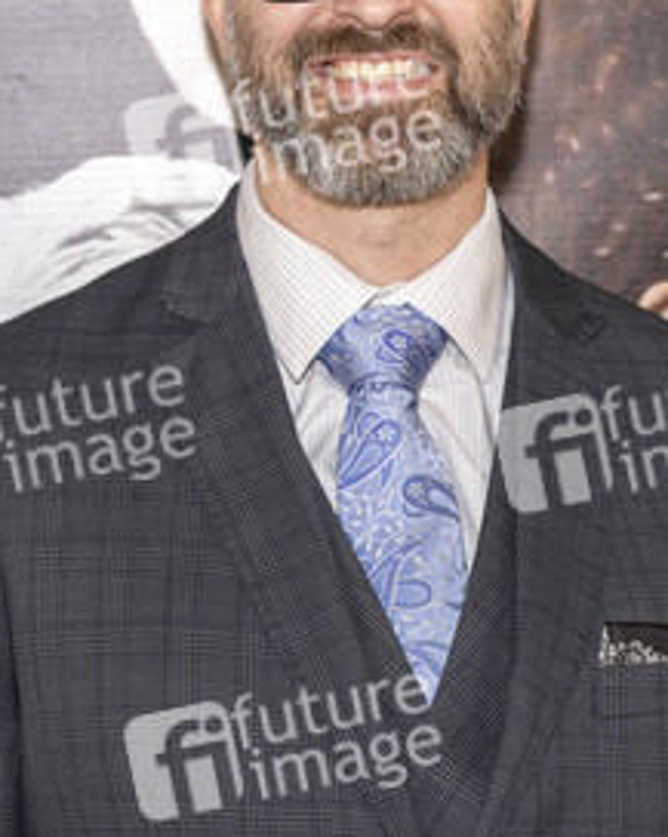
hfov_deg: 14.1
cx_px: 372
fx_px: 2698
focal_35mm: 109
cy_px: 286
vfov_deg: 17.6
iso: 400
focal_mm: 79
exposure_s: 1/200
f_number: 5.6
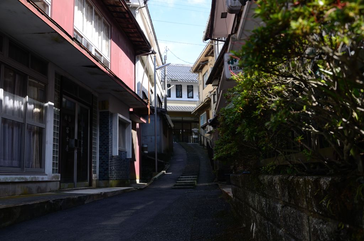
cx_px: 182
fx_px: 333
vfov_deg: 39.8
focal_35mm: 33
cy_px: 120
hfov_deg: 57.3
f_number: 5.6
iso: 100
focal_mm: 22
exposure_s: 1/160
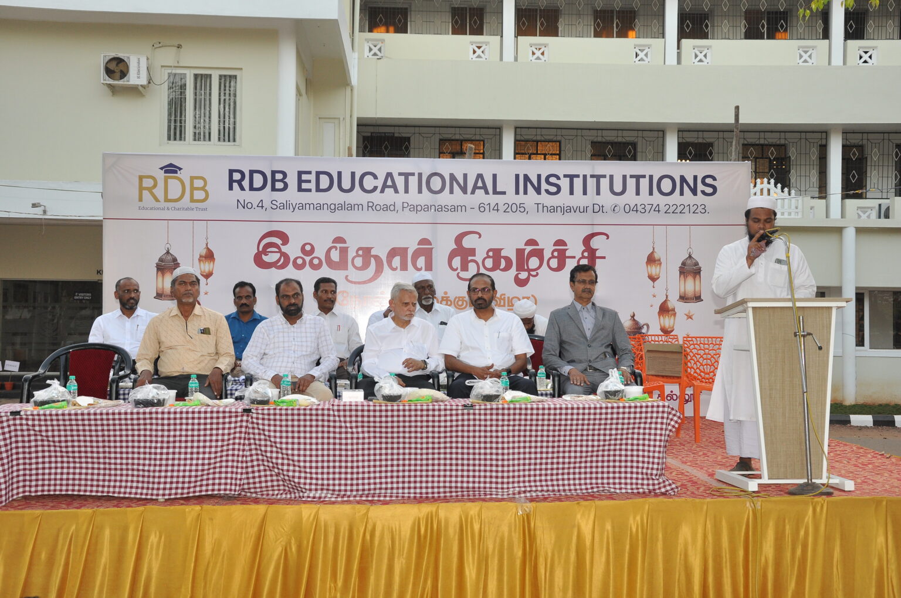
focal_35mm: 45
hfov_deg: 43.7
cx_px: 450
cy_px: 299
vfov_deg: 29.8
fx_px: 1125
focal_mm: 30
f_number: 8
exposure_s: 1/125
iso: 500
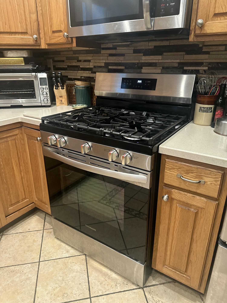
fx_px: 210
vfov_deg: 71.6
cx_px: 114
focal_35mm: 24
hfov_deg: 56.8
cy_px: 152
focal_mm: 6.86
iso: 500
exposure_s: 1/60
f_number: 1.78
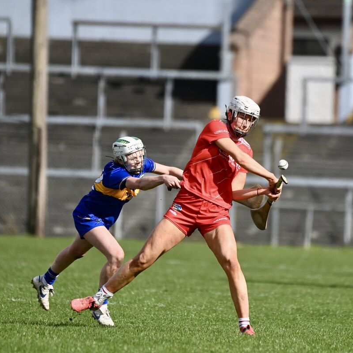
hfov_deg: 2.7
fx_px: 7372
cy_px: 176
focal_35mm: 639
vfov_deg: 2.7
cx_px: 233
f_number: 5.6
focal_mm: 500
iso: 800
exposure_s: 1/5000
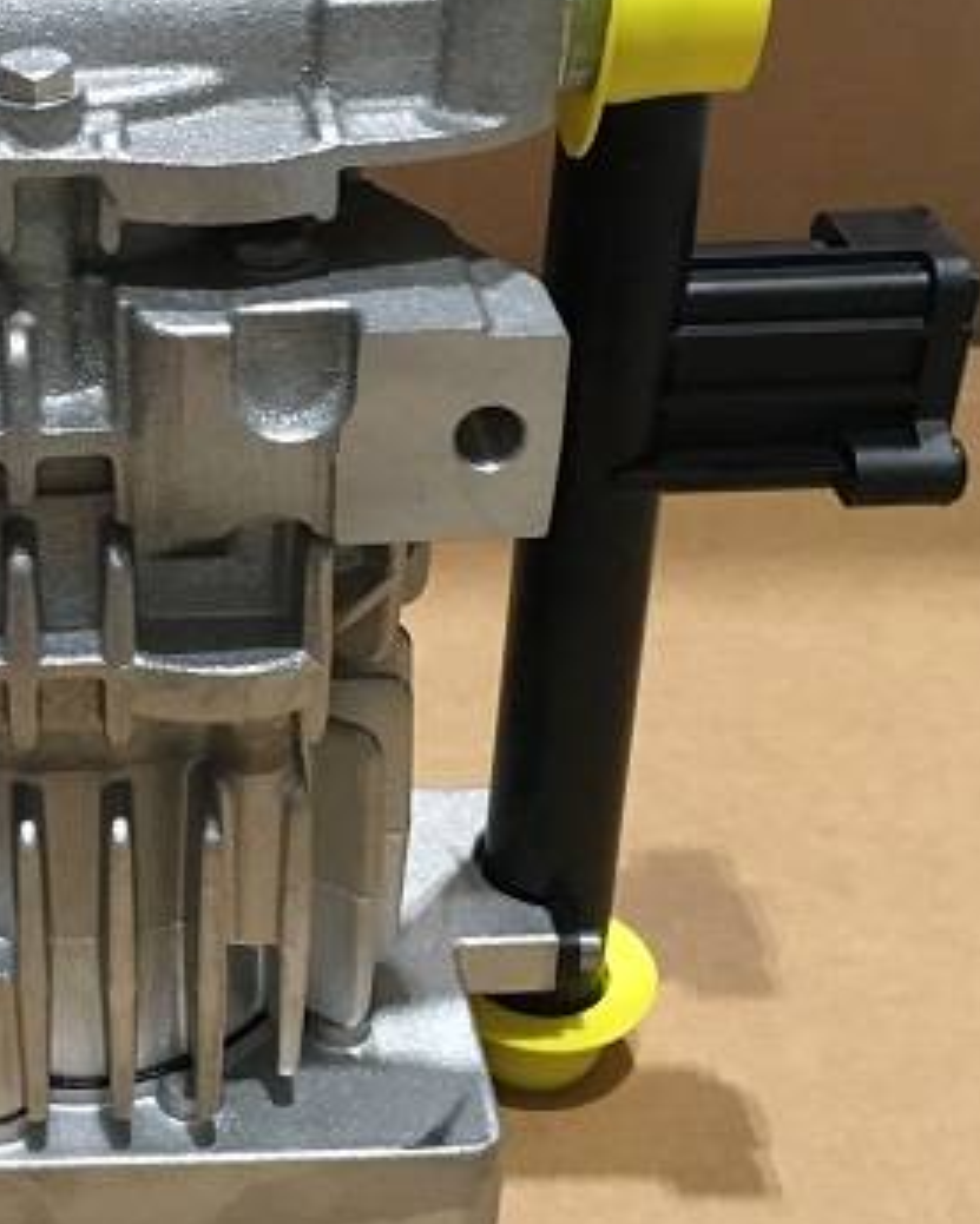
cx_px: -44
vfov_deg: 28.7
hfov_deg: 22.1
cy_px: 522
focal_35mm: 66
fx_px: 2392
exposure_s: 1/20
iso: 200
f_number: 2.2
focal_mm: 4.15
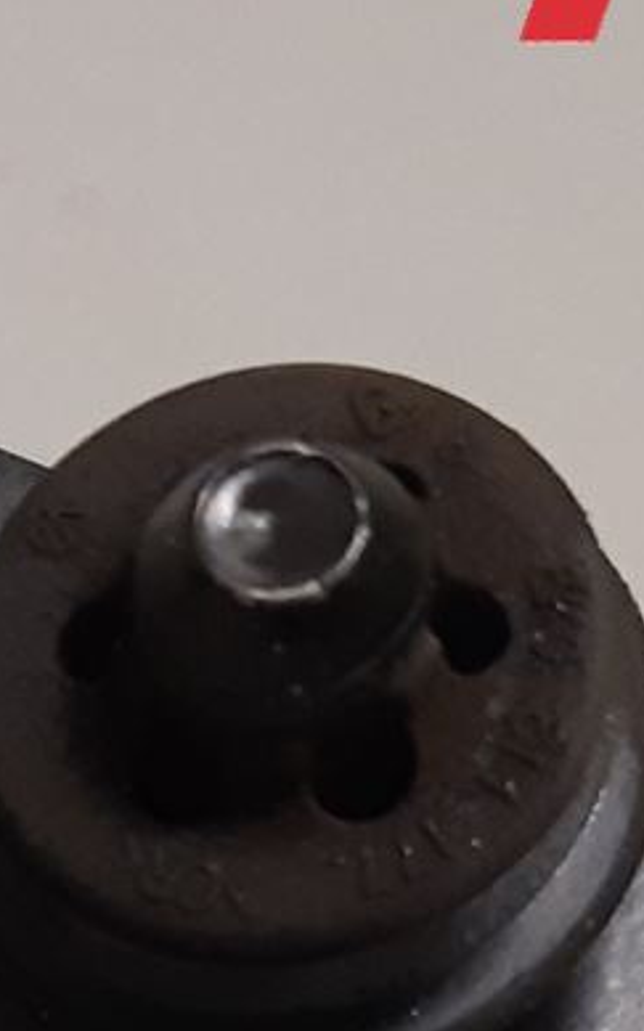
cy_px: 1630
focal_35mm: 145
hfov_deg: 8.6
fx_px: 4073
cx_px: -567
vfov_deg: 13.4
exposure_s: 1/50
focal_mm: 3.93
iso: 200
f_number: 1.7
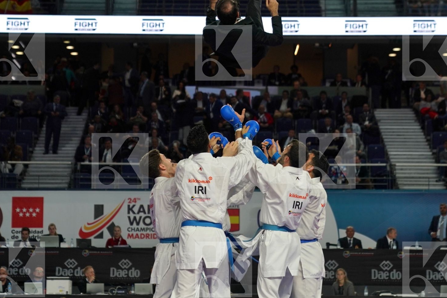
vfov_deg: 11.1
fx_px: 1527
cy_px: 161
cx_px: 224
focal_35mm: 123
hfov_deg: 16.6
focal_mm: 67
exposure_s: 1/500
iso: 400
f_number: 2.8
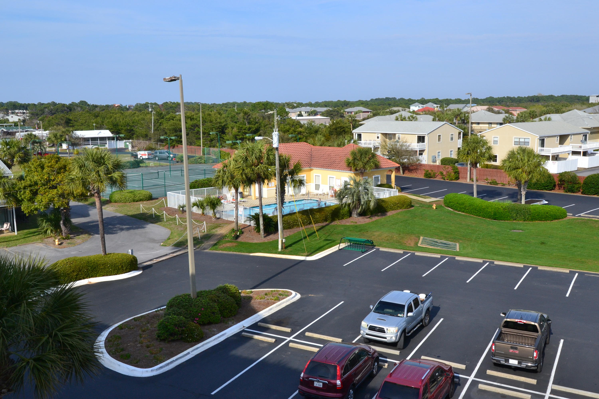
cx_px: 300
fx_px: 599
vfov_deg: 36.9
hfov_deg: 53.1
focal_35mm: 36
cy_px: 200
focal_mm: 24
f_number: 11
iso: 360
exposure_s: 1/500
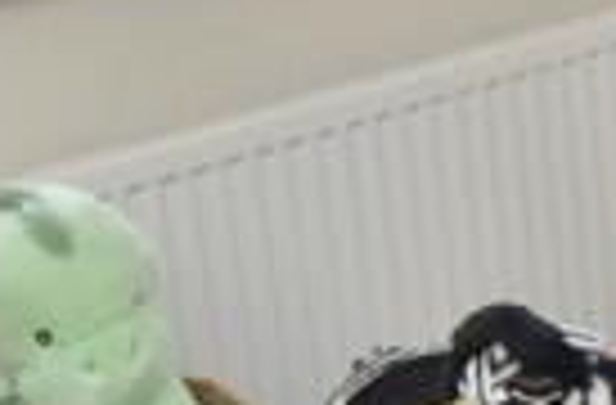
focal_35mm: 124
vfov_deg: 10.8
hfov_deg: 14.9
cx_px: 1030
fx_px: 2108
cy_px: -40
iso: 400
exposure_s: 1/60
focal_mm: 11
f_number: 5.6
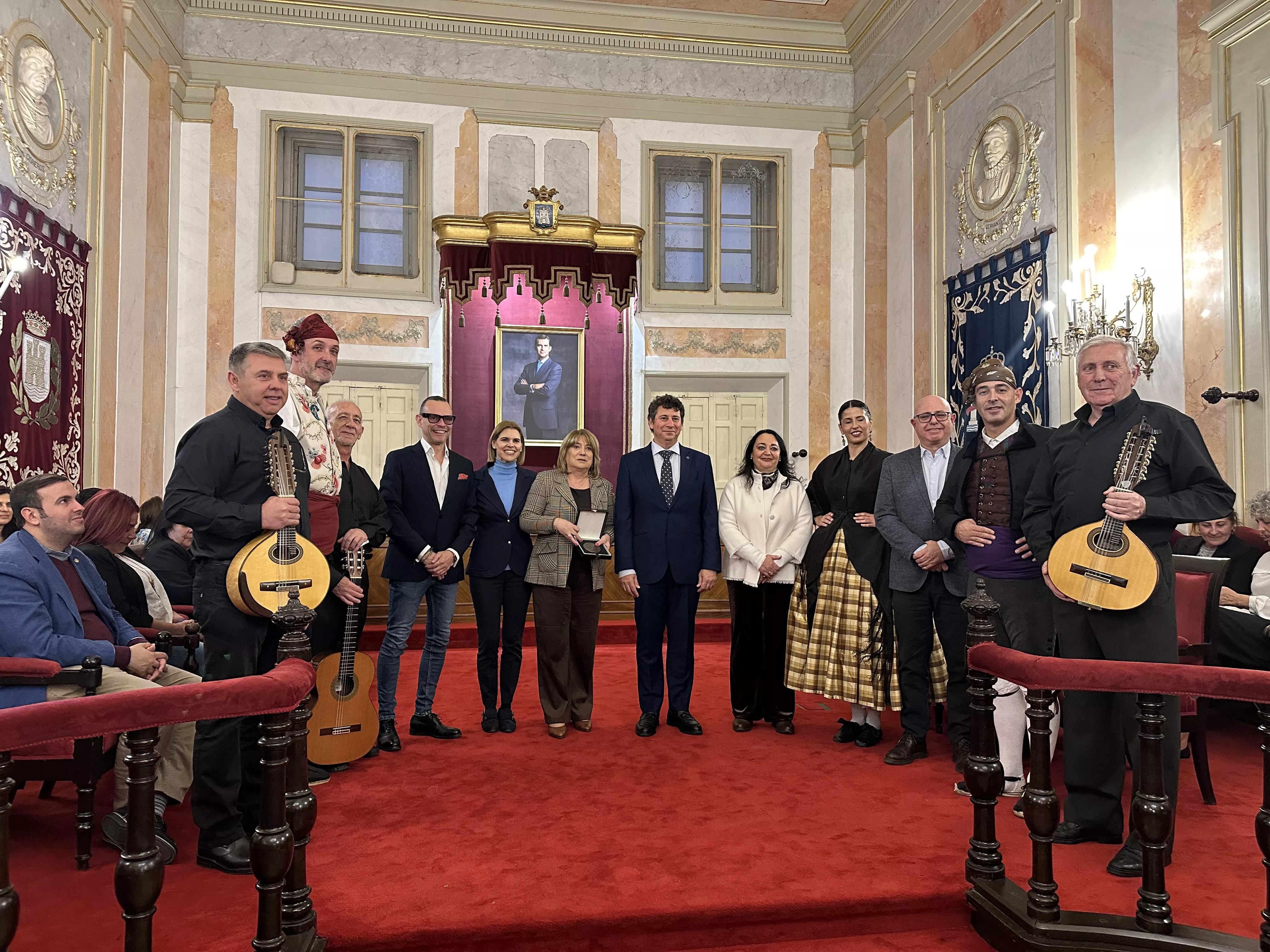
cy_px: 476
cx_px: 635
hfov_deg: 71.6
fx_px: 881
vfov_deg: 56.8
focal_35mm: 24
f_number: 1.78
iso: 400
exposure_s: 1/50
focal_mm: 6.86
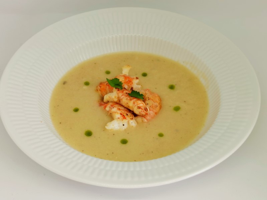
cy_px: 100
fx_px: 463
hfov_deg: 32.2
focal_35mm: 60
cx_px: 134
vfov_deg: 24.4
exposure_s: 1/139
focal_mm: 5.56
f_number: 1.6
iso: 50
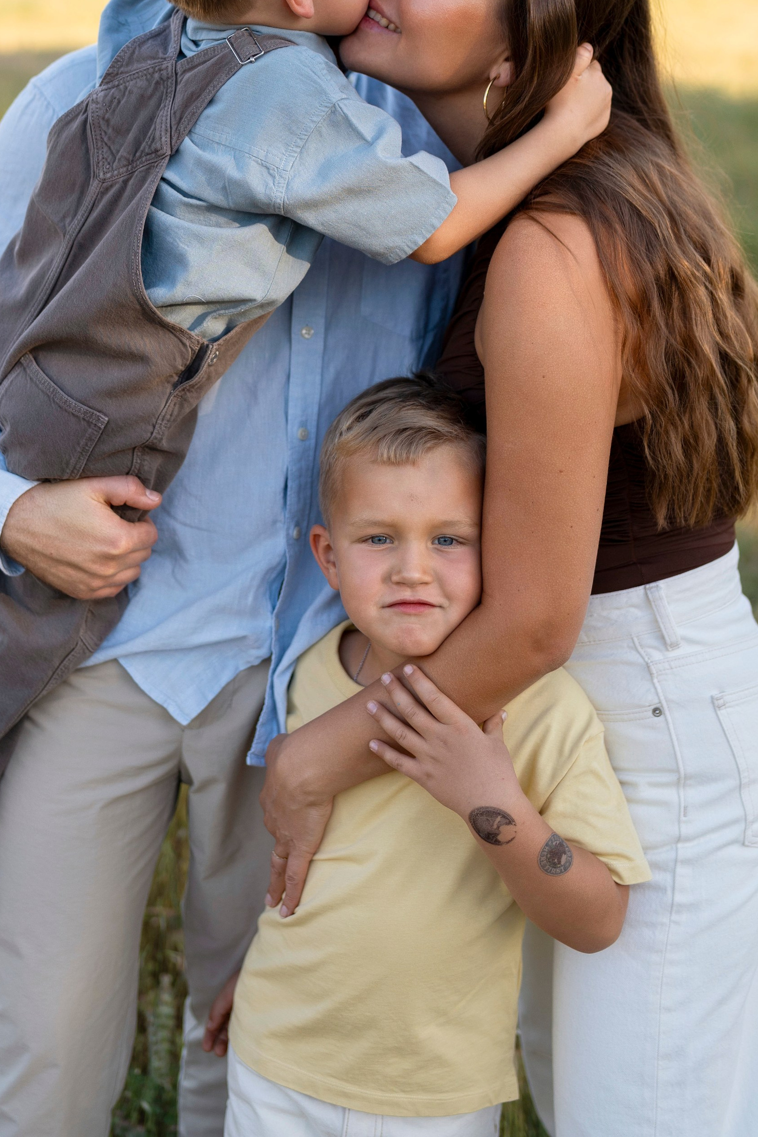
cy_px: 298
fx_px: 1800
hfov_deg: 23.7
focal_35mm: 57
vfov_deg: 34.4
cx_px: 261
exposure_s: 1/1000
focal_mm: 35
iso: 200
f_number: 2
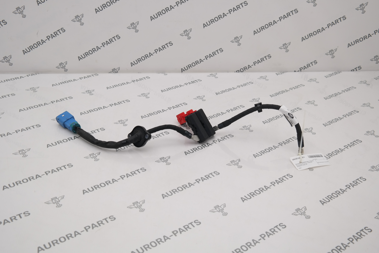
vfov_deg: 32.6
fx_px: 432
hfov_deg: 47.4
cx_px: 190
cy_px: 126
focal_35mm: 41
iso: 100
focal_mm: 27
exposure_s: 1/125
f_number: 4.5
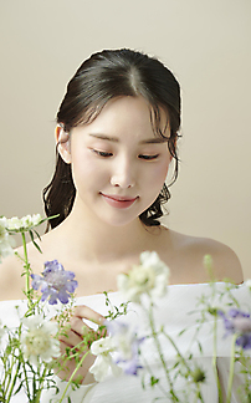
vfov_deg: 8.3
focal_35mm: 252
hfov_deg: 5.2
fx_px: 2763
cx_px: 110
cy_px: 177
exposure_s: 1/125
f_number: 5.6
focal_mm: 200
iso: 64
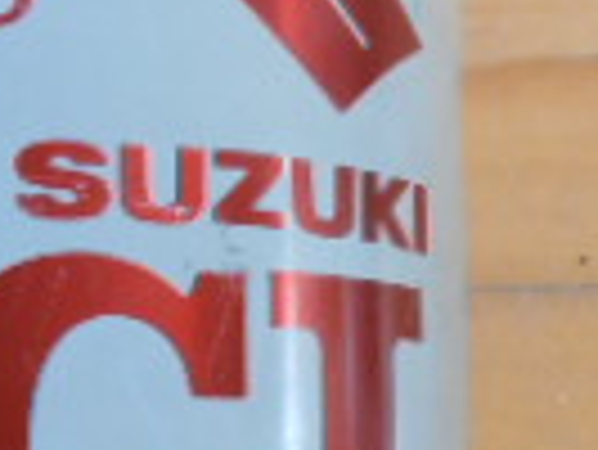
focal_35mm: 125
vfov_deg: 11.5
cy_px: 626
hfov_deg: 15.3
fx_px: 2161
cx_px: -67
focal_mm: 4.6
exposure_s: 1/30
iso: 80
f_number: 3.5
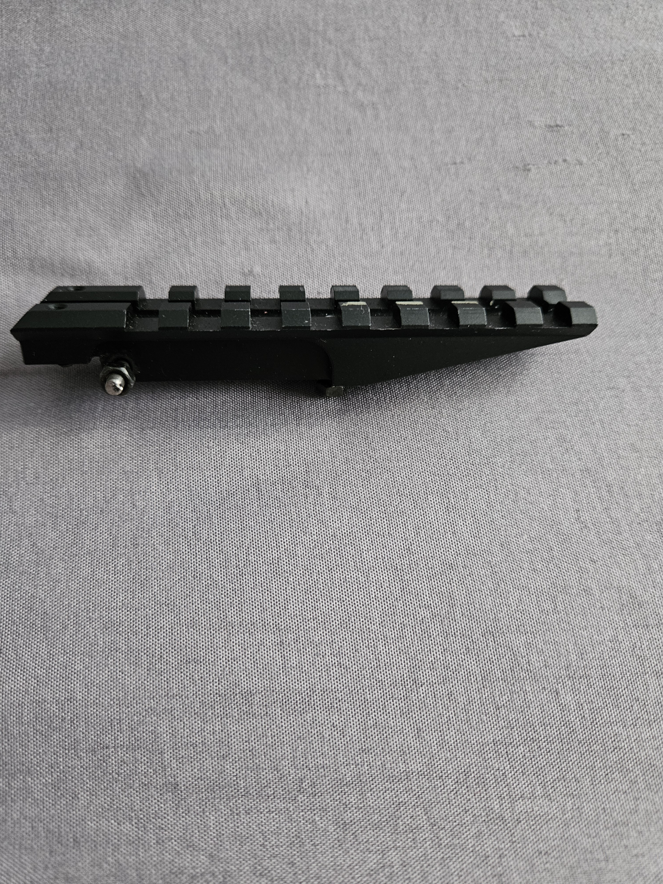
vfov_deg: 73.9
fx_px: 587
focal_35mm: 23
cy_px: 442
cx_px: 332
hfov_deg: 58.9
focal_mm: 5.4
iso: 640
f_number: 1.8
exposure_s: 1/25.1
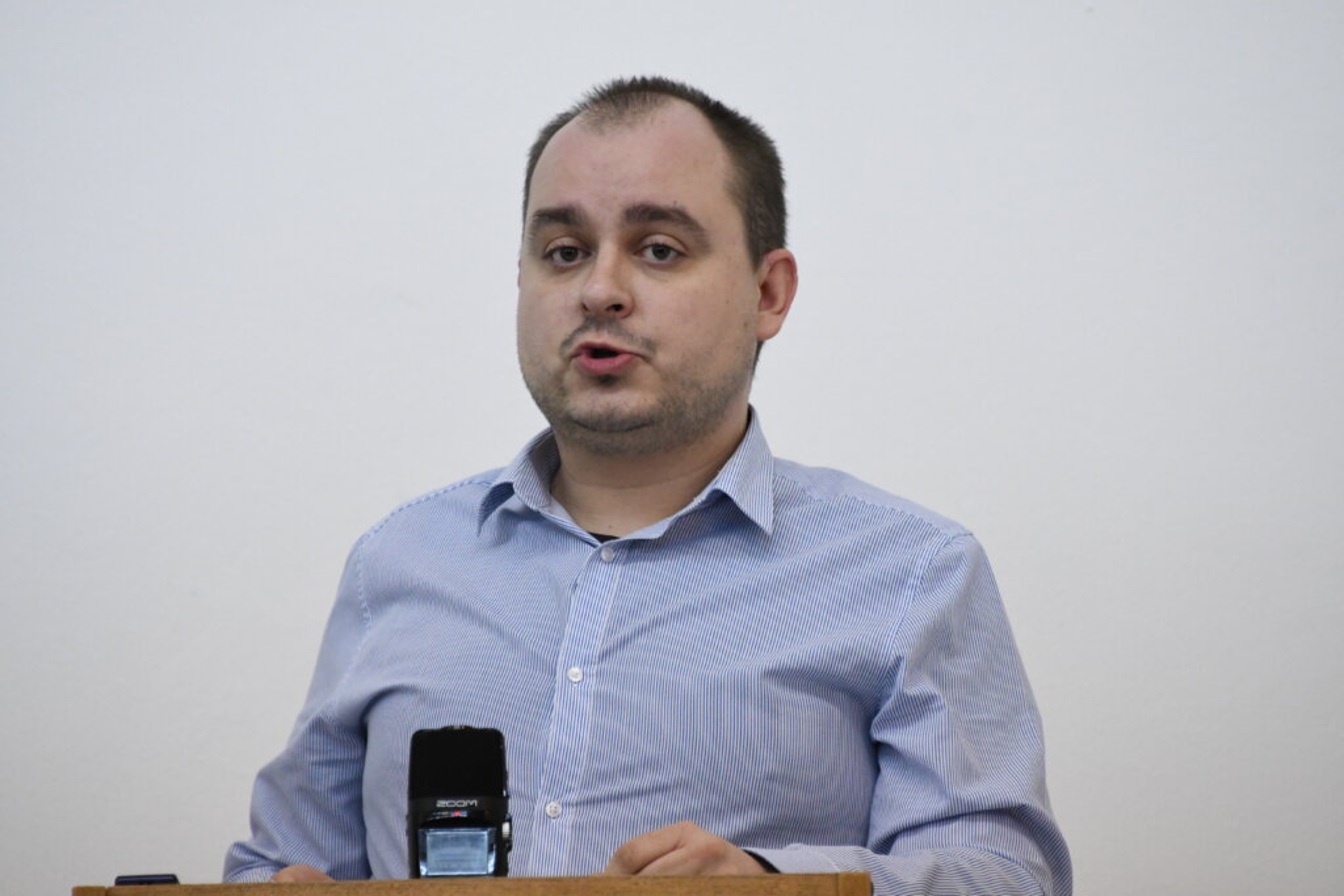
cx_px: 672
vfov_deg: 3.1
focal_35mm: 450
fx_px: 16801
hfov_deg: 4.6
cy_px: 448
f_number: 5.6
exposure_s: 1/320
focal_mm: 300
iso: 4000
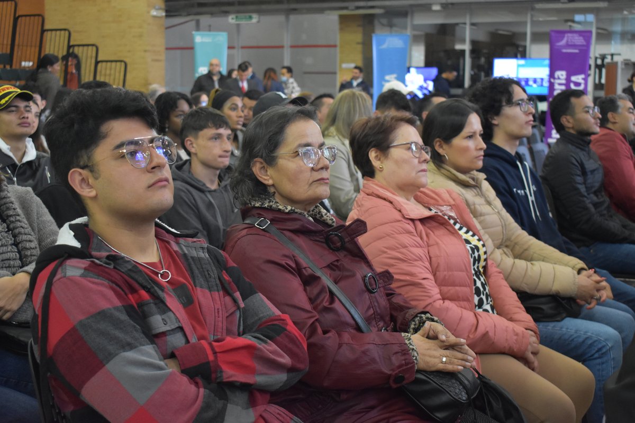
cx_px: 318
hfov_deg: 37.9
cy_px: 212
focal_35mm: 52
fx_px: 926
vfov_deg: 25.8
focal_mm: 35
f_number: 4.5
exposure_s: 1/60
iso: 2500
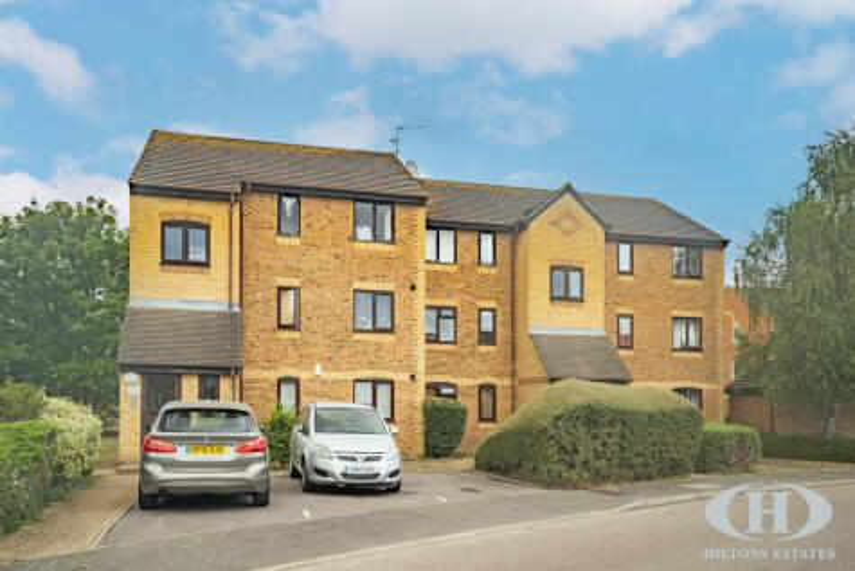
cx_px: 428
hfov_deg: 61.9
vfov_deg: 43.6
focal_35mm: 30
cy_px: 286
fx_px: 713
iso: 400
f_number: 9
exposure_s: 1/2500
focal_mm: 30
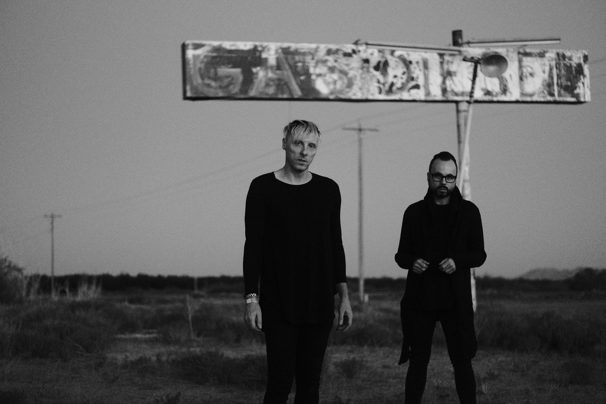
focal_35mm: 75
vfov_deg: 18.2
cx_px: 303
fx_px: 1262
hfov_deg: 27.0
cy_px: 202
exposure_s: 1/1000
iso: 3200
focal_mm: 50
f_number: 2
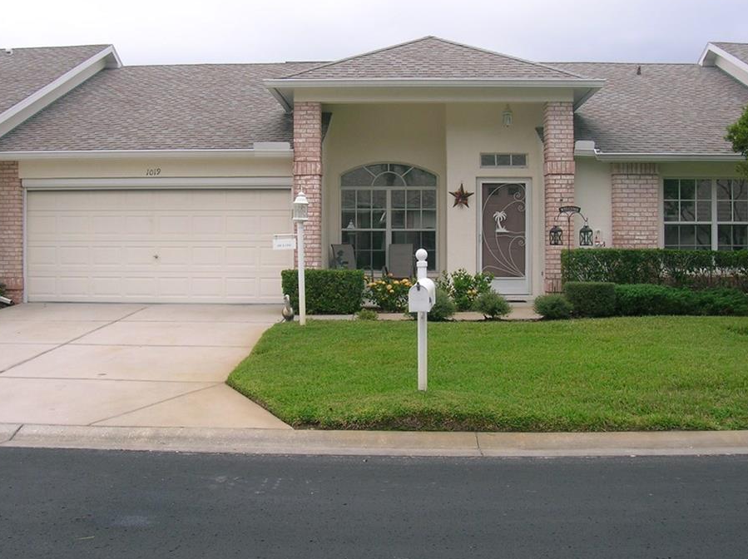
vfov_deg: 35.0
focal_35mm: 41
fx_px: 885
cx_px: 401
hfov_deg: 45.8
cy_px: 256
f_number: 4.9
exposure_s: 1/118
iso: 50
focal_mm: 6
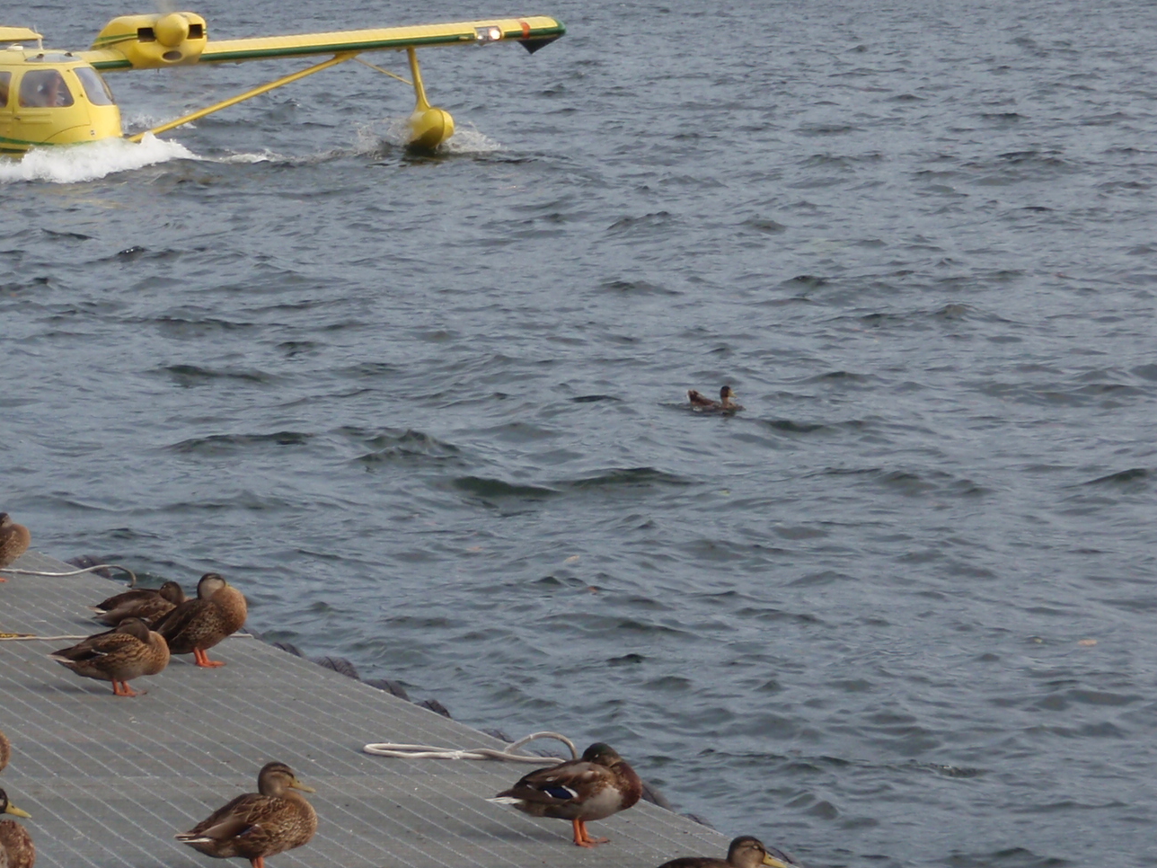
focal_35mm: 165
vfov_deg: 9.0
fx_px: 5515
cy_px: 371
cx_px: 69
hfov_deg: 11.9
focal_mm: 14.94
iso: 64
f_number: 5.1
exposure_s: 1/200
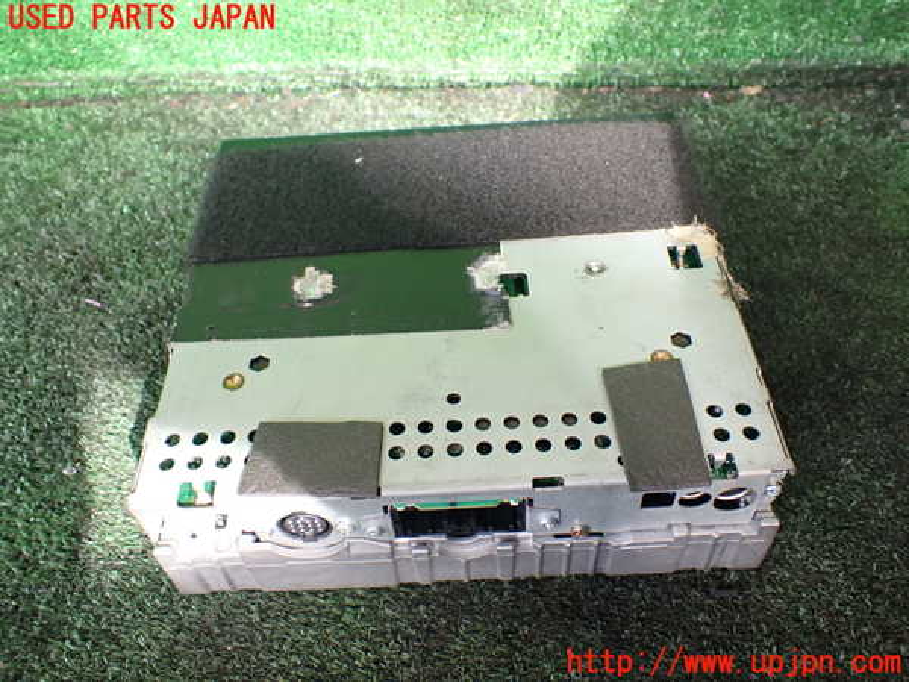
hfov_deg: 60.0
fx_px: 788
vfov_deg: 46.8
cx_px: 454
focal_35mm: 30
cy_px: 341
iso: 320
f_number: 2.3
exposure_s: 1/125
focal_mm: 5.4
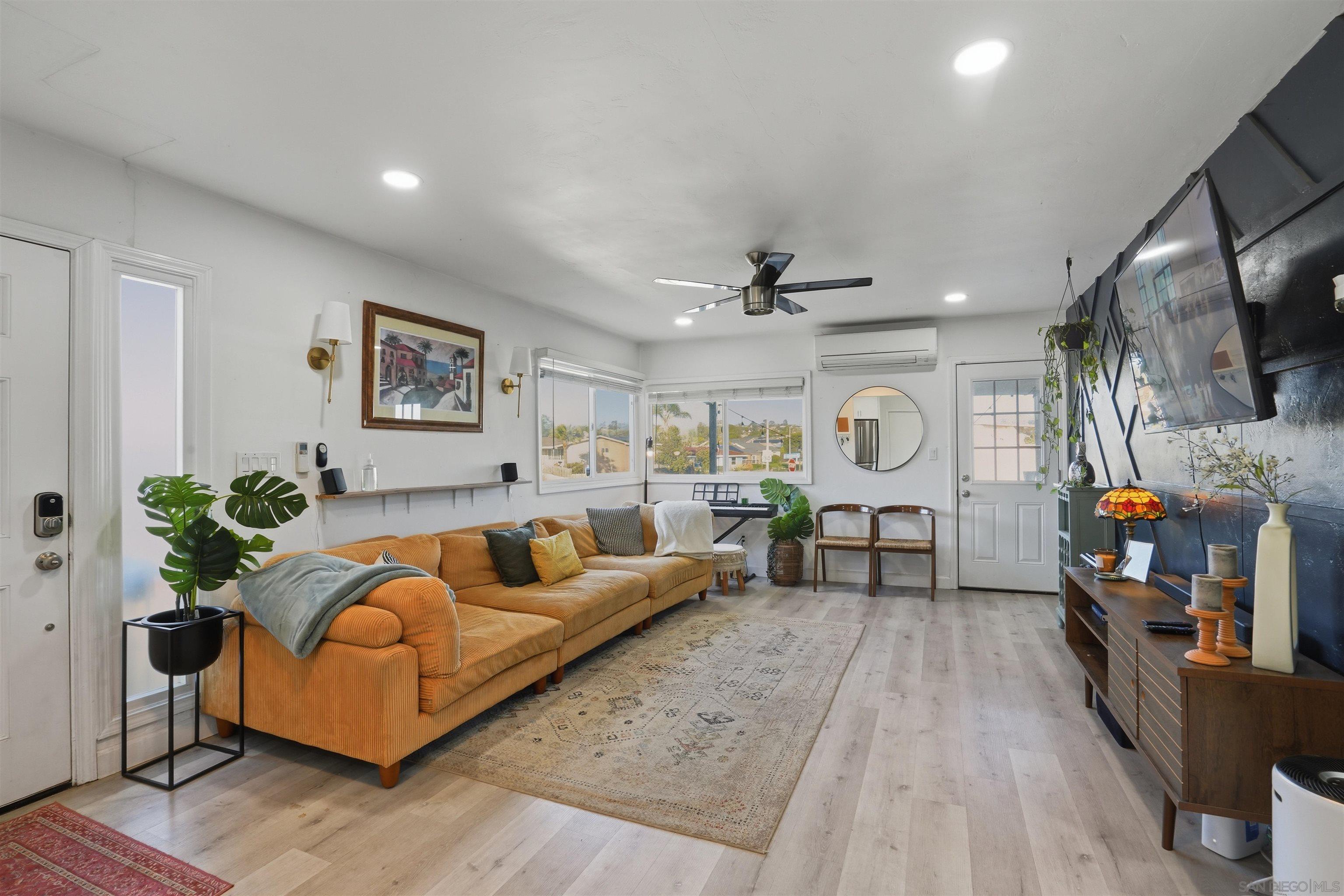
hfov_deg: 96.7
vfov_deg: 73.7
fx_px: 597
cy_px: 448
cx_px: 672
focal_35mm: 16
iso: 500
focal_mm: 16
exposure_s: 1/60
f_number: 11
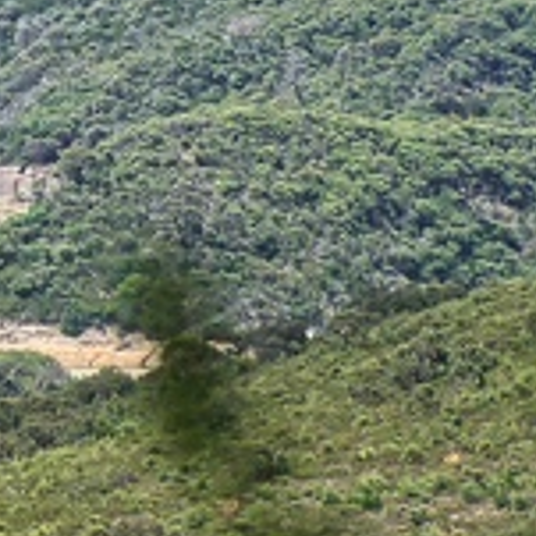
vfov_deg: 2.3
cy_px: -256
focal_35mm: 775
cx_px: -596
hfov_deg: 2.3
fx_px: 13577
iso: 100
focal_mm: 116
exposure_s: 1/250
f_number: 8
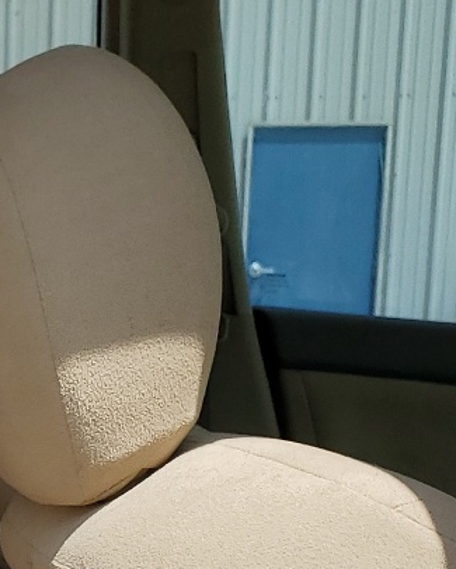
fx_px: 1686
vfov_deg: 18.6
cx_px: -386
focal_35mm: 100
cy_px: 600
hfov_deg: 13.6
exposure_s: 1/3333
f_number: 1.5
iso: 50
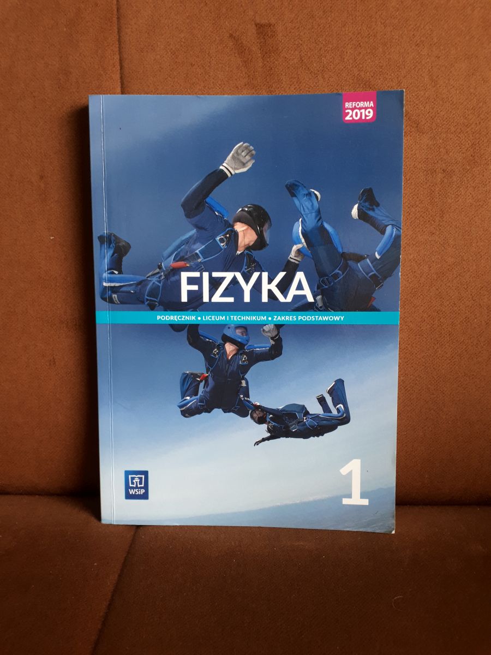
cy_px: 328
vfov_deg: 65.3
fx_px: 511
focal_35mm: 27
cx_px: 246
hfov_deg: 51.4
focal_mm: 3.6
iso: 125
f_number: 1.9
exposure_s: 1/30
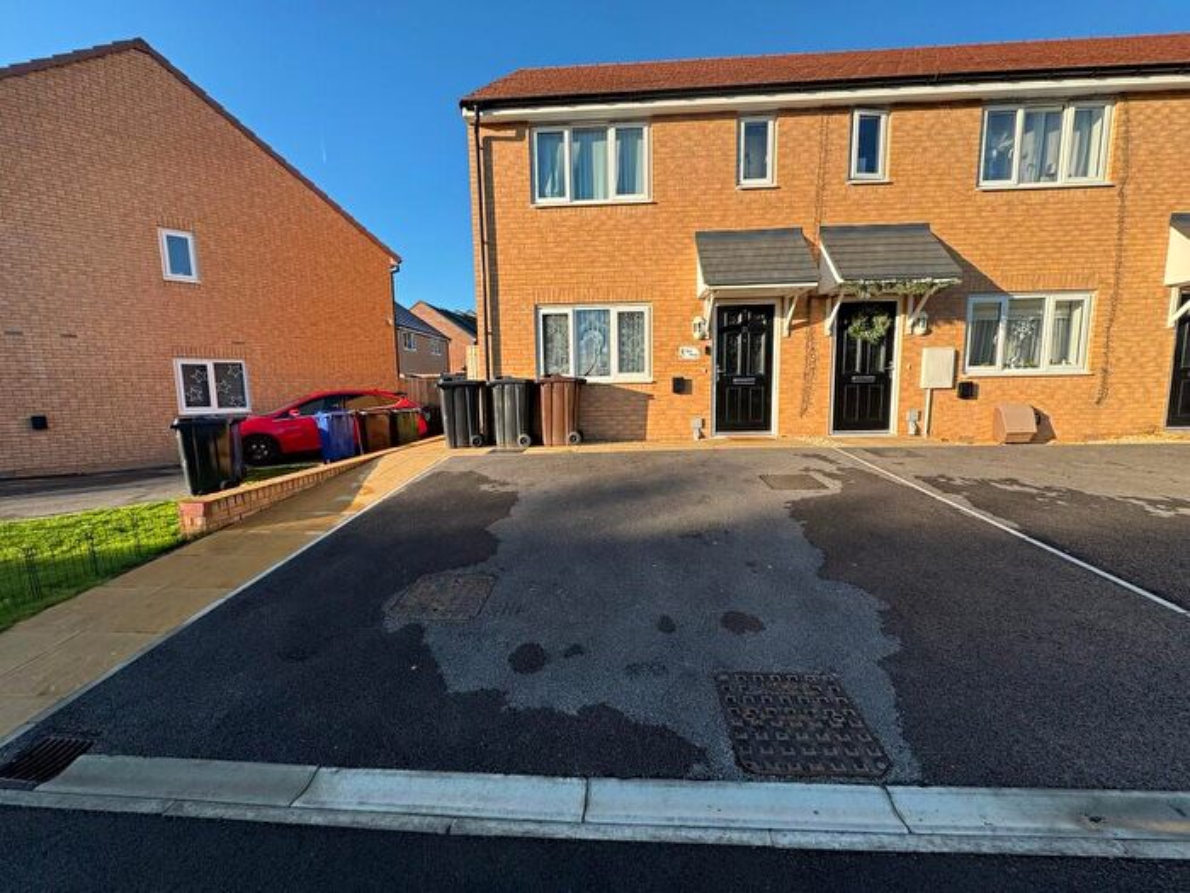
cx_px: 595
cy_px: 446
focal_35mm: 14
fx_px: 481
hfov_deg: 102.1
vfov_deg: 85.7
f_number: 2.2
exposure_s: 1/713
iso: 40
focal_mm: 2.22
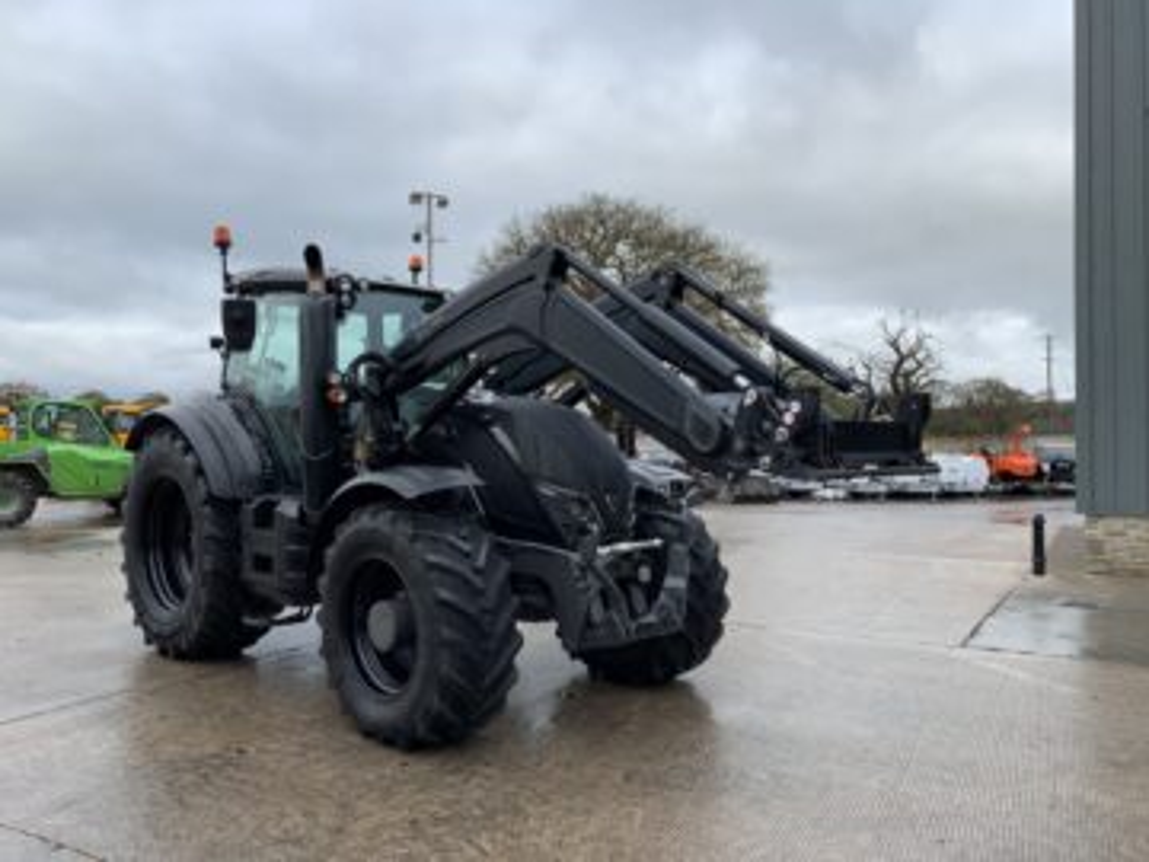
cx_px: 574
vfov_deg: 48.2
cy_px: 431
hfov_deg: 61.7
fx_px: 963
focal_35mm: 29
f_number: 1.8
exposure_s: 1/409
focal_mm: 3
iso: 16
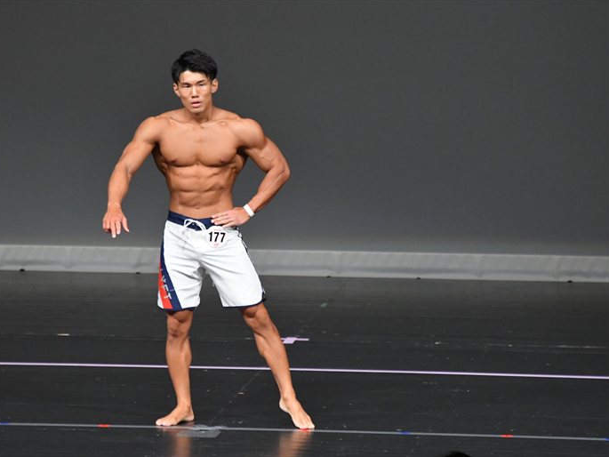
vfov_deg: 4.0
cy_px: 228
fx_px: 6599
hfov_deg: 5.3
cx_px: 267
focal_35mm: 375
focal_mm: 230
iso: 4000
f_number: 5.6
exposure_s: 1/400
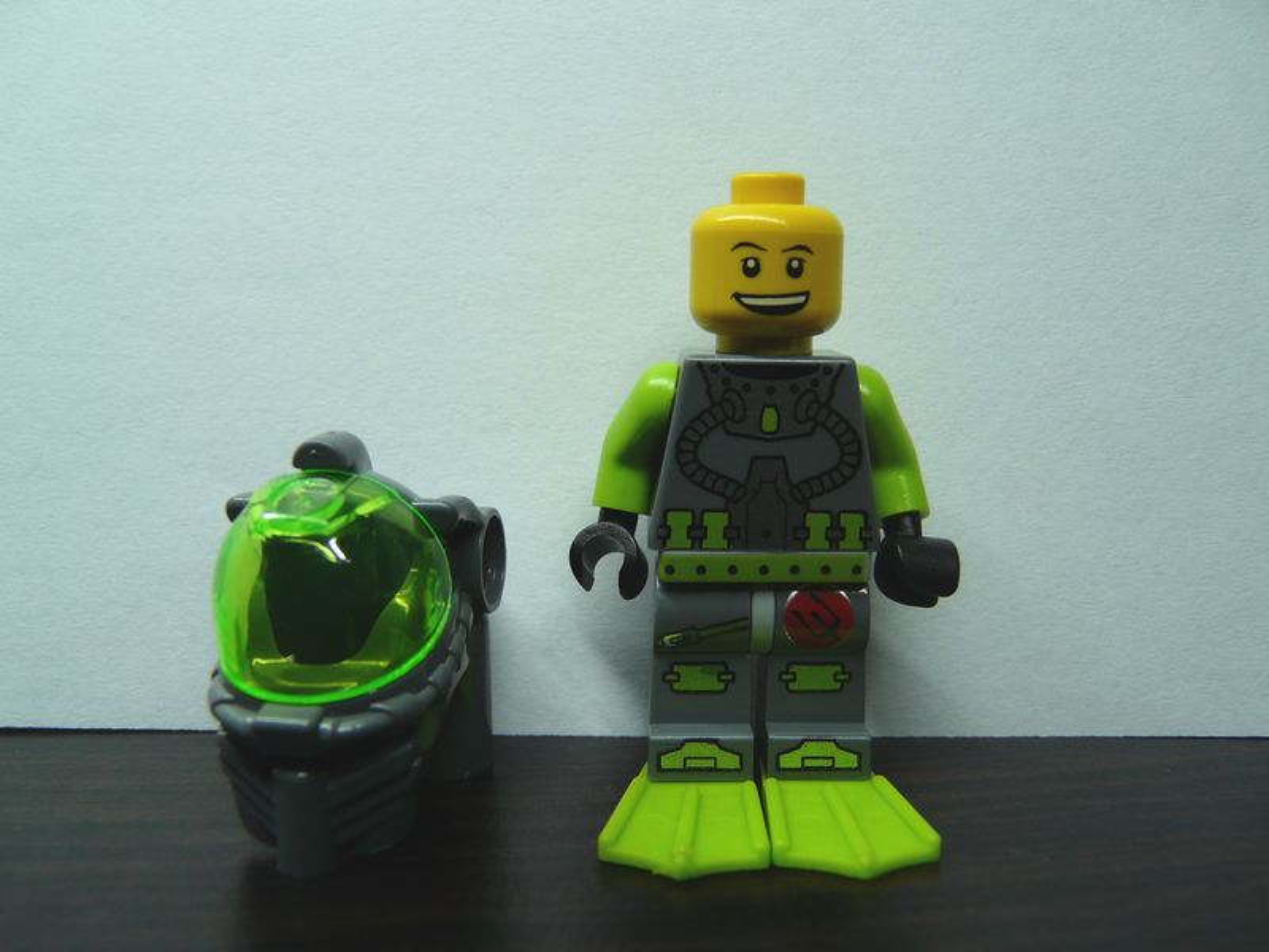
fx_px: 1026
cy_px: 476
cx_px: 634
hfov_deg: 63.4
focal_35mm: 28
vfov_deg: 49.7
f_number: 2.8
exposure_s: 1/80
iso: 100
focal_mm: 4.6
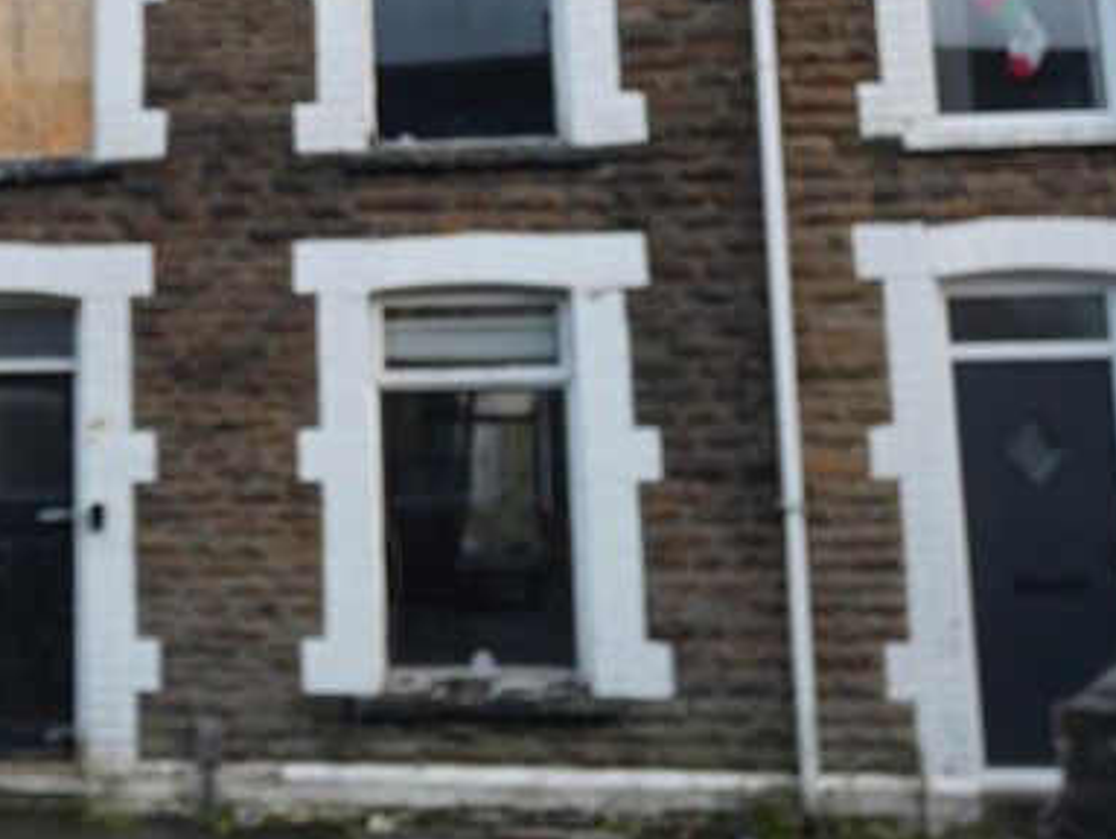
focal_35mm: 42
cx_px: 169
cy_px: 258
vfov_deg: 34.0
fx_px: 1355
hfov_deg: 42.1
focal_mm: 4.1
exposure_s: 1/80
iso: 100
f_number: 3
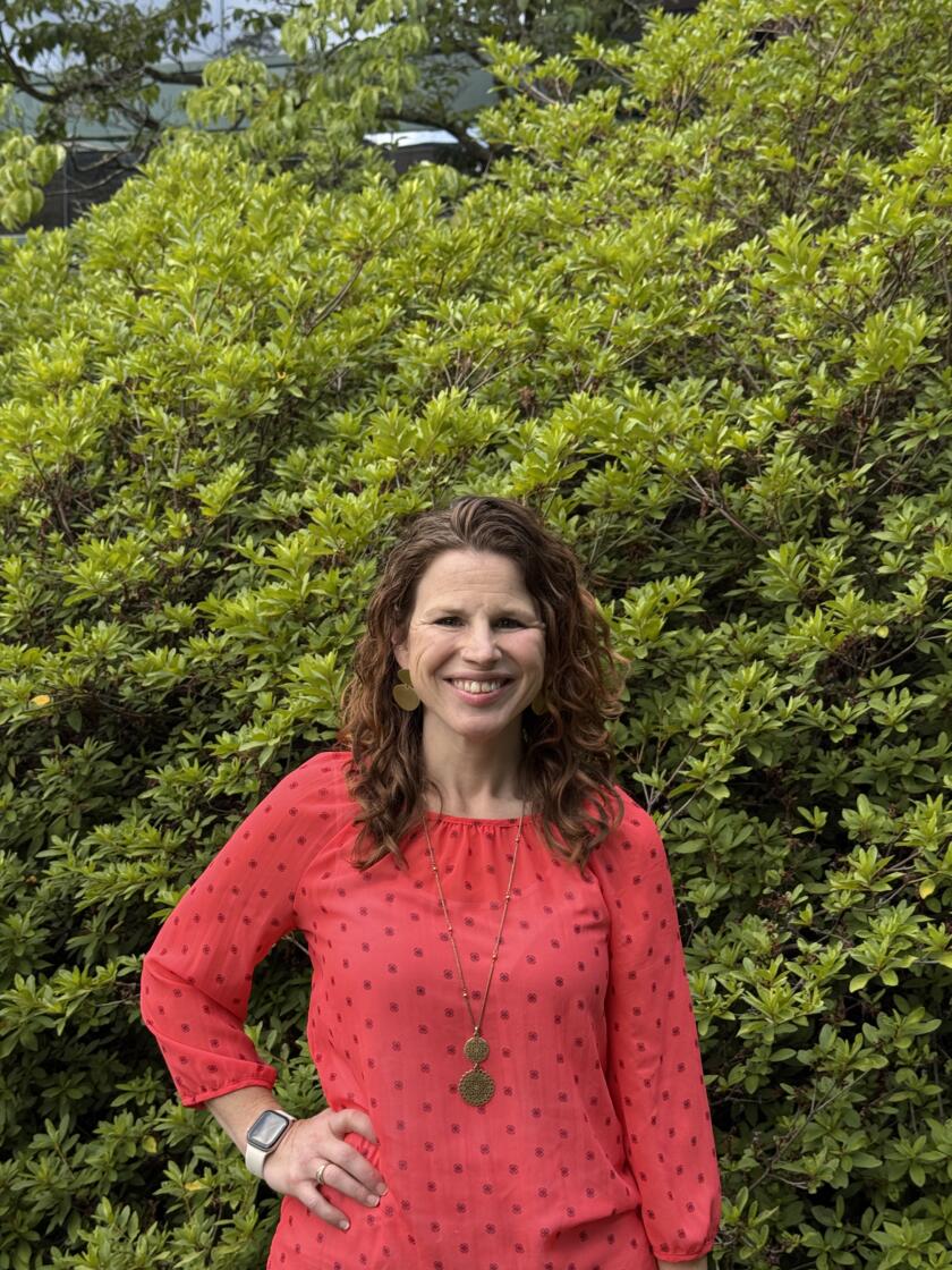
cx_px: 476
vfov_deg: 39.7
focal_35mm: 48
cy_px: 635
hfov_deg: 30.3
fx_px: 1760
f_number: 1.78
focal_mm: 6.76
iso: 64
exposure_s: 1/832
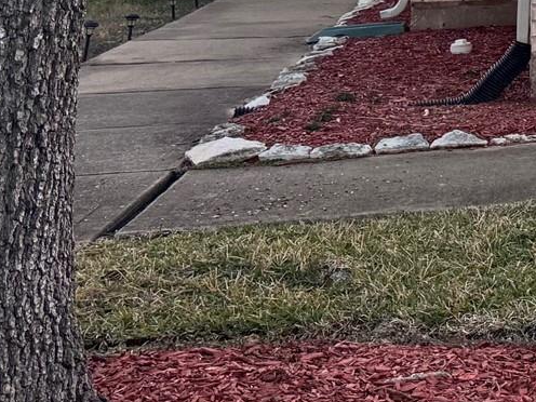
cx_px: 1074
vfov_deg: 13.9
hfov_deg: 15.7
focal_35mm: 99
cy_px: -214
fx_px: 1533
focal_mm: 6.76
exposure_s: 1/278
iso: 80
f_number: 1.78
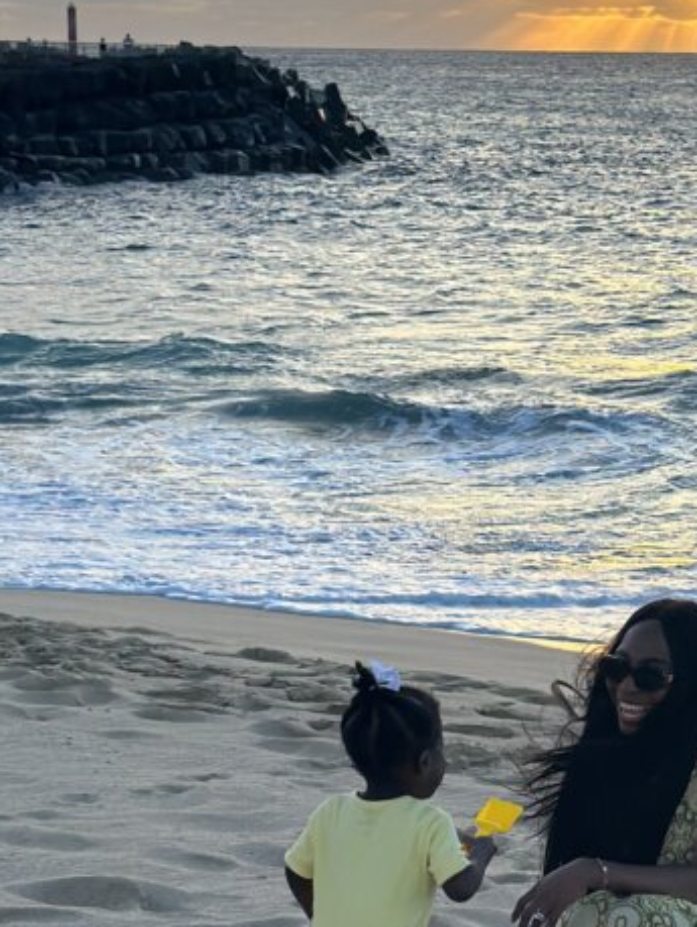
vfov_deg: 18.4
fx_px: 2869
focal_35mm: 107
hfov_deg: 13.6
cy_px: 392
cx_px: 705
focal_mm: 6.86
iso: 80
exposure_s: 1/2203
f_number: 1.78
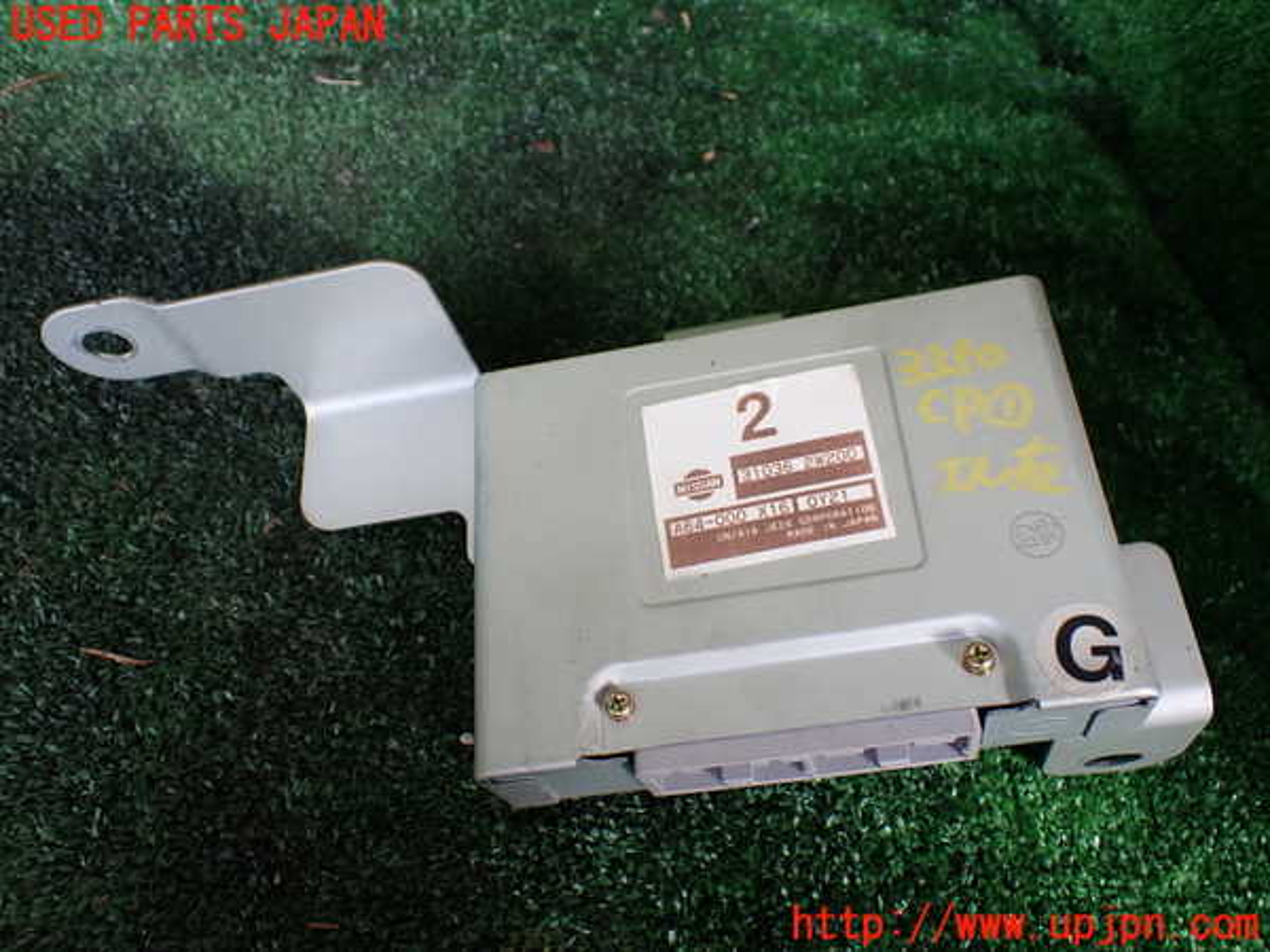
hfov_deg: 60.0
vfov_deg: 46.8
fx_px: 1101
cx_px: 635
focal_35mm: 30
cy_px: 476
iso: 200
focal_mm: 5.4
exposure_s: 1/125
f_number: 2.3
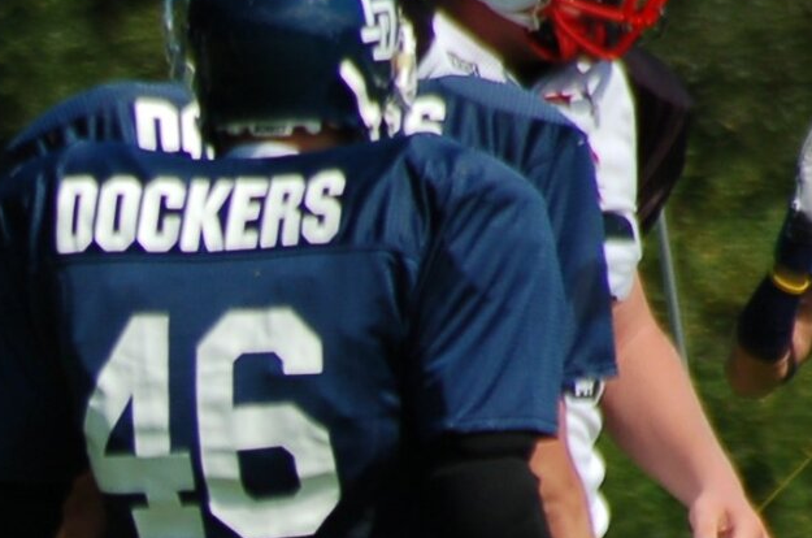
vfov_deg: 0.9
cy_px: 865
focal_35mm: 1583
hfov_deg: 1.3
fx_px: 35633
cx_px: -355
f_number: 5.6
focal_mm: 300
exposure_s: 1/1000
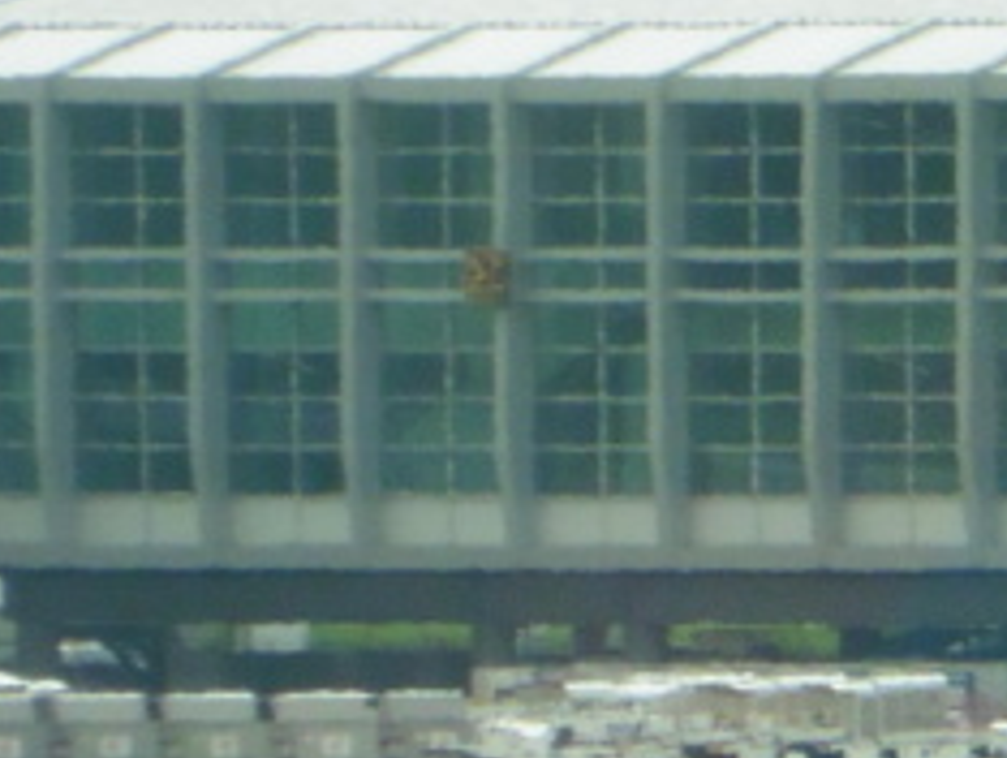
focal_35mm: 1786
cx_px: 861
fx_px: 52009
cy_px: 706
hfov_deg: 1.1
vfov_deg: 0.8
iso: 400
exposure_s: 1/1250
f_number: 6
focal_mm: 73.1
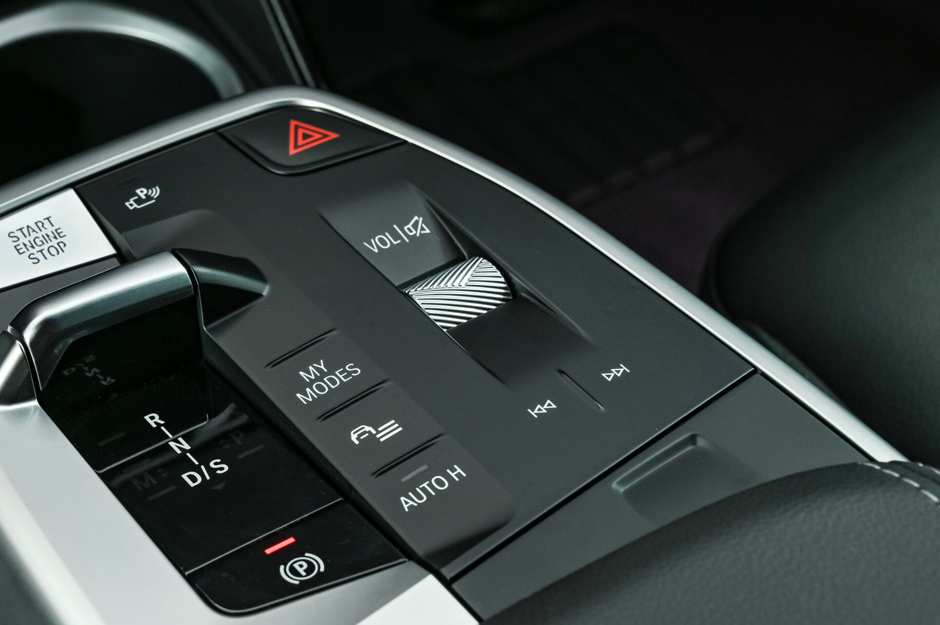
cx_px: 324
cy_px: 373
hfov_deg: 26.2
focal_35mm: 77
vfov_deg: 17.7
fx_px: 2009
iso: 400
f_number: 11
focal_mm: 58
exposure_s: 1/40
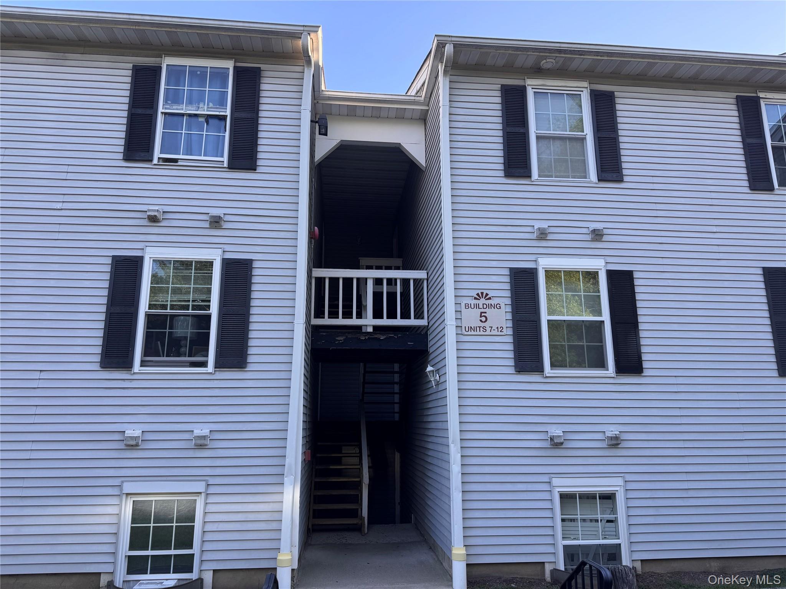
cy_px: 294
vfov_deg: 56.8
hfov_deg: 71.6
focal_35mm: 24
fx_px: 545
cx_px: 393
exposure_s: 1/499
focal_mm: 6.76
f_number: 1.78
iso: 80
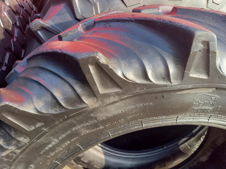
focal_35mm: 25
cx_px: 113
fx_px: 163
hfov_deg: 69.4
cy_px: 84
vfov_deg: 54.9
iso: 64
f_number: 1.8
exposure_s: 1/100
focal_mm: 4.65
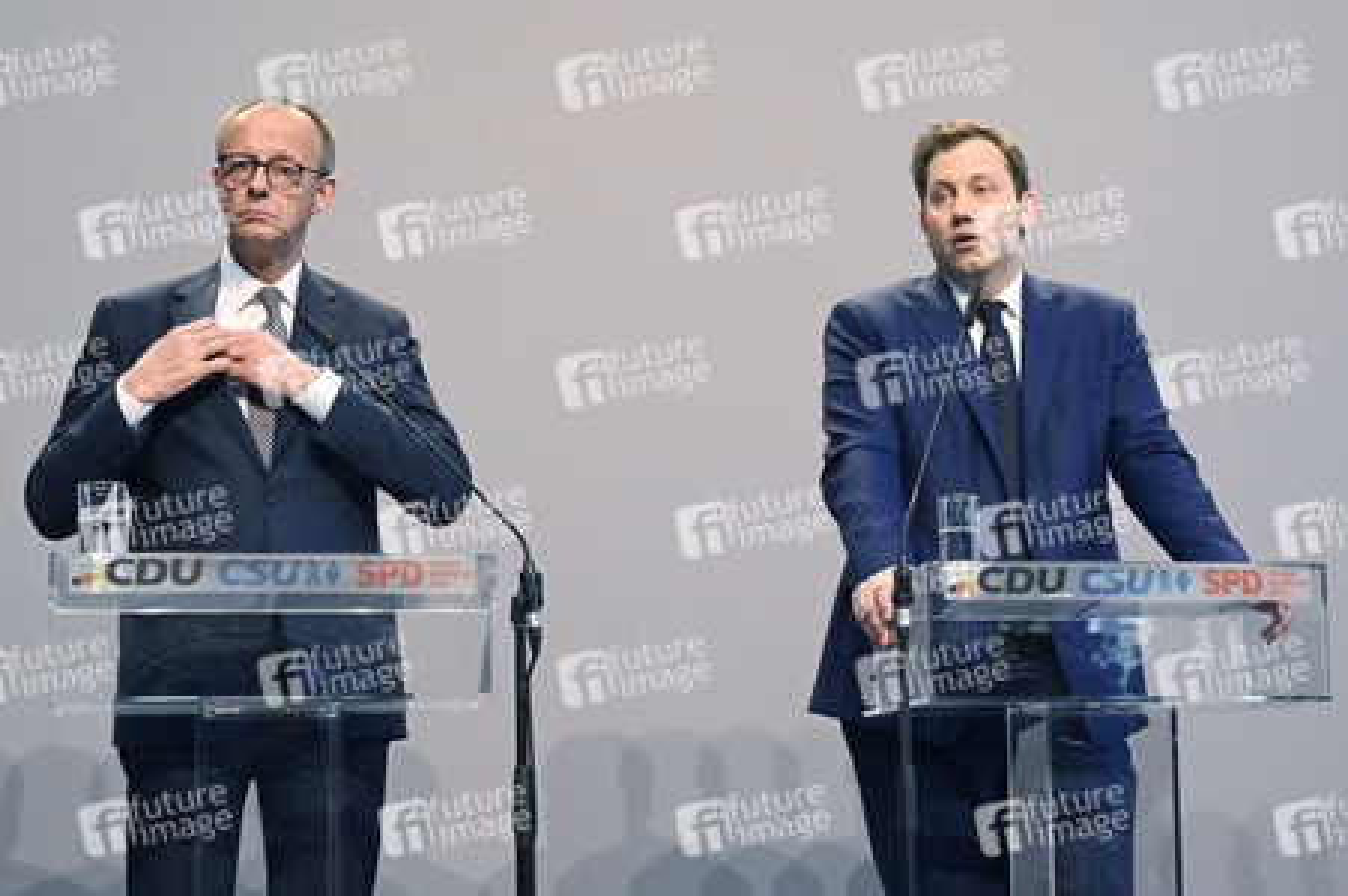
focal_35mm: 61
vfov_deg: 22.2
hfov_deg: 32.9
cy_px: 448
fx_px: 2282
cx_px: 674
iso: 4000
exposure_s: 1/640
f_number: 5
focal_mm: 61
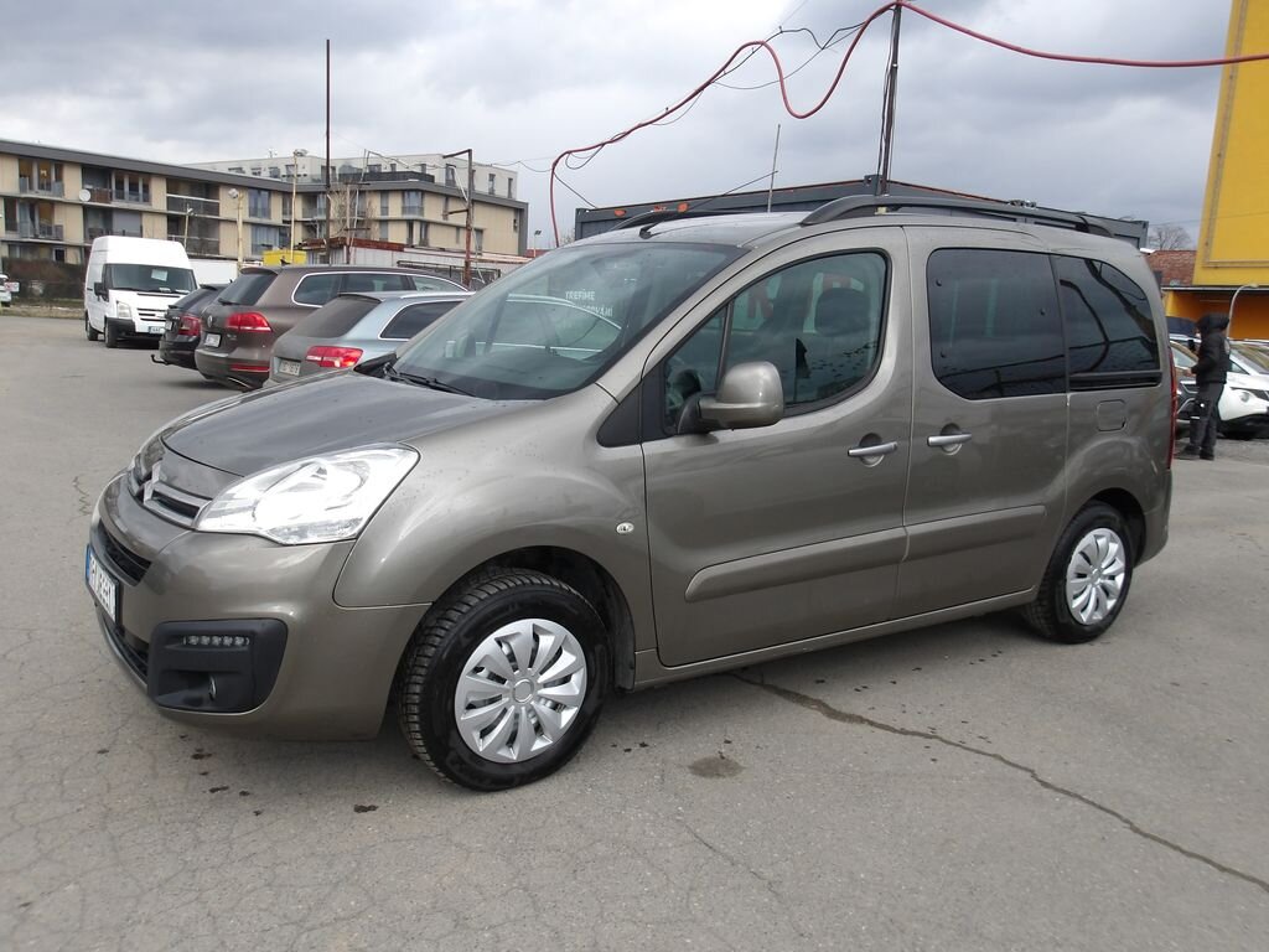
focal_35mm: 27
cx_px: 634
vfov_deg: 51.4
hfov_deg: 65.3
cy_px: 476
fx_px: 990
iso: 100
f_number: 3
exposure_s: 1/595
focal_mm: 4.9
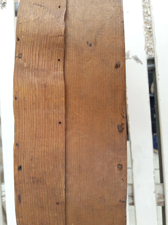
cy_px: 112
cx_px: 84
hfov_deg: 49.7
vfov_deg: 63.4
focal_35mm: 28
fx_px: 181
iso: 40
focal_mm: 3.7
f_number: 1.9
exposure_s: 1/296
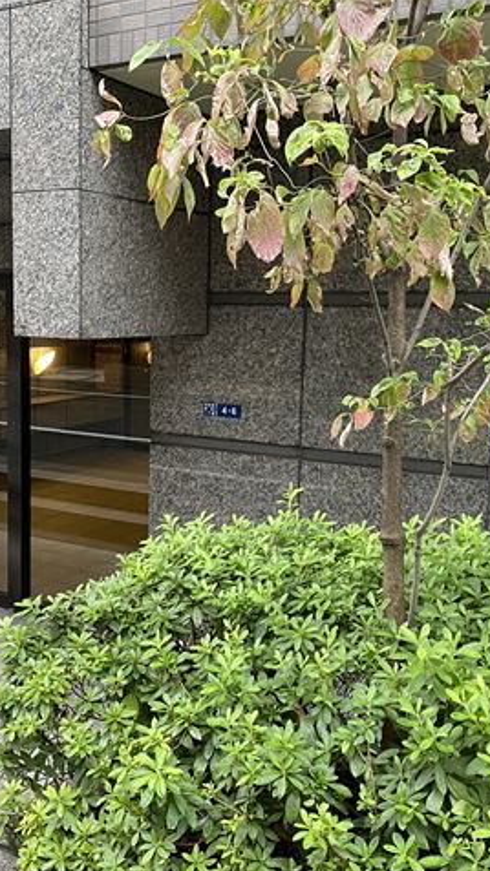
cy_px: 435
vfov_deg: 52.8
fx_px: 879
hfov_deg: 30.9
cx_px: 163
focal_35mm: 38
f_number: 1.8
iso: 160
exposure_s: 1/46
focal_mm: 4.25
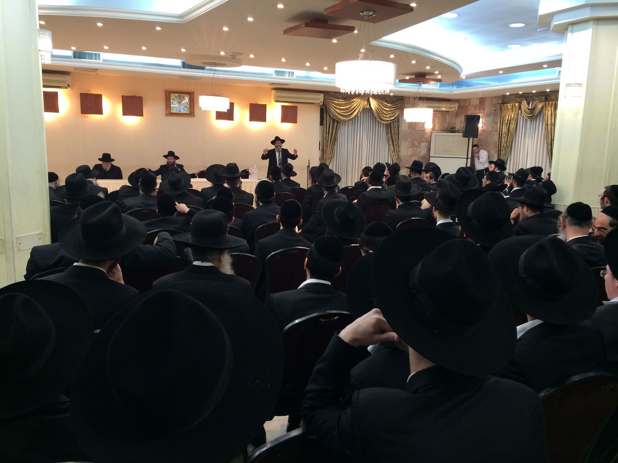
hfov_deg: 60.0
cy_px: 232
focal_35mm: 30
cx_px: 309
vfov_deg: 46.8
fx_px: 536
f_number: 2.2
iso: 125
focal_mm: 4.12
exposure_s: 1/30
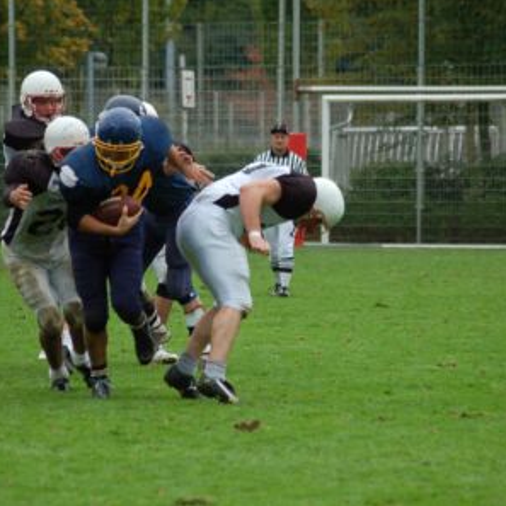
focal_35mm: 262
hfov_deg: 6.7
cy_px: 252
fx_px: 4327
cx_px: 244
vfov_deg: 6.7
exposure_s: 1/500
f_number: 4.5
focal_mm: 135
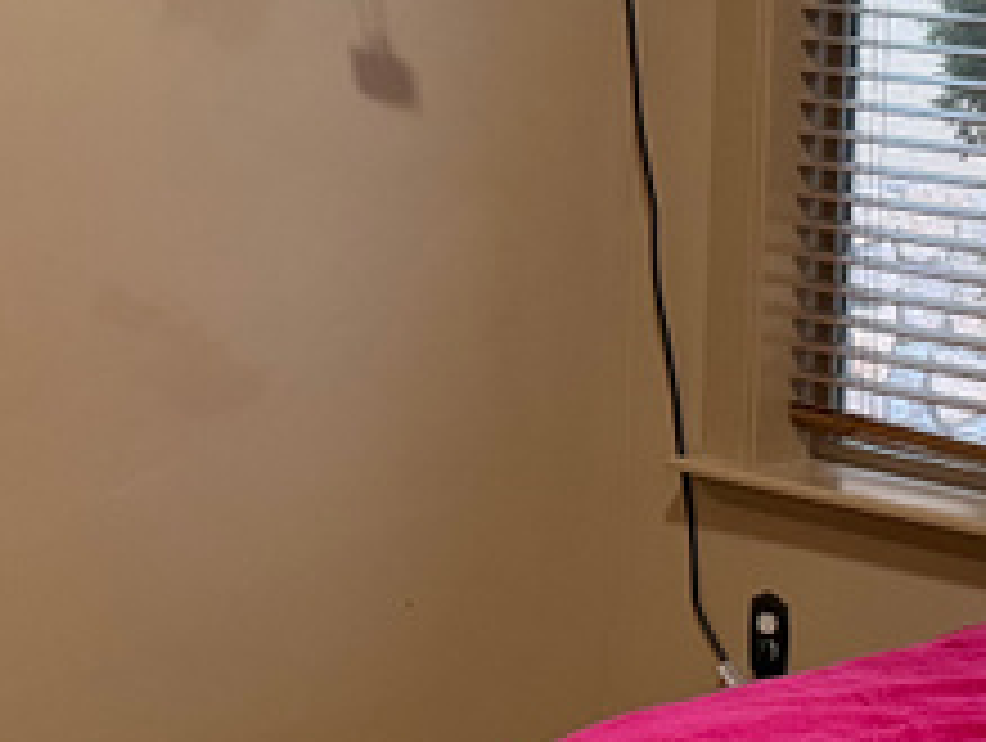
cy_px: 342
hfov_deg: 17.5
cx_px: 711
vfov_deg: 13.3
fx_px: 3195
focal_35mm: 112
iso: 400
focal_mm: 6.76
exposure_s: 1/60
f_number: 1.78
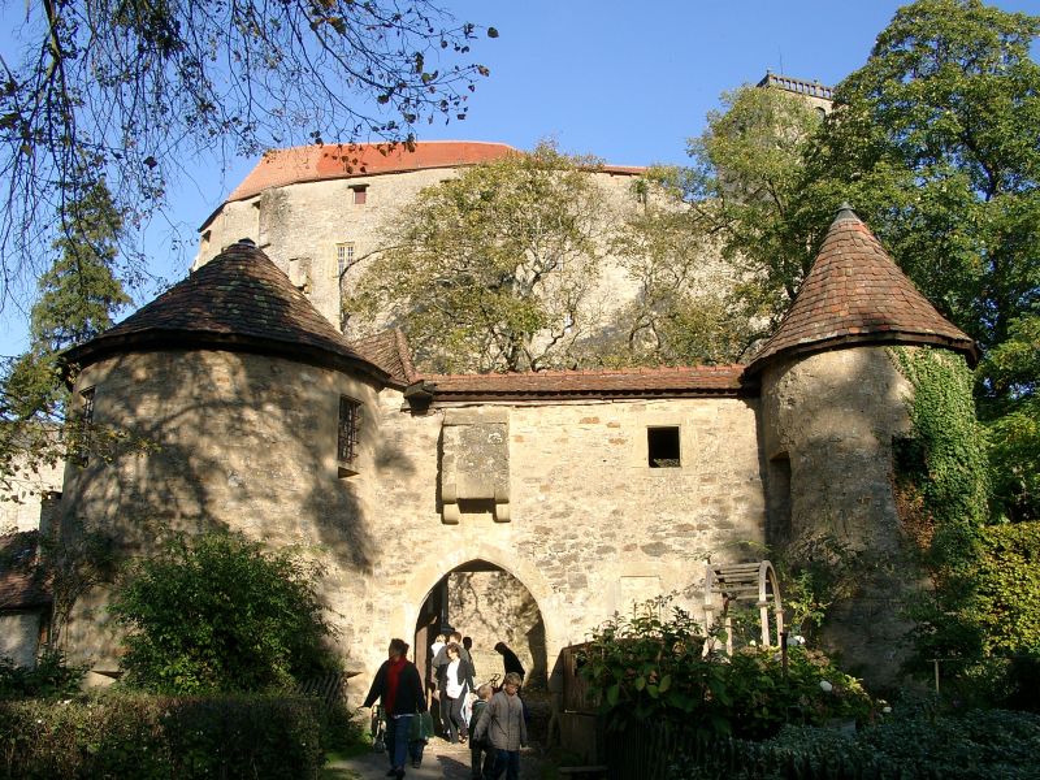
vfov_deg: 41.8
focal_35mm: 34
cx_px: 520
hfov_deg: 54.0
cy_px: 390
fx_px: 1021
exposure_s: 1/352
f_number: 4
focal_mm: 7.13
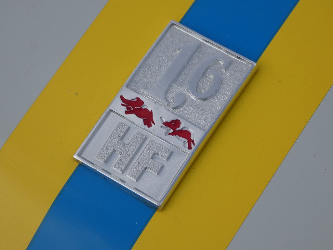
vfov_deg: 10.7
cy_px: 125
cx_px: 166
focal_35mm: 138
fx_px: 1328
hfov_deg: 14.3
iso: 80
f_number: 5.3
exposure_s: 1/1000
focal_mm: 24.7
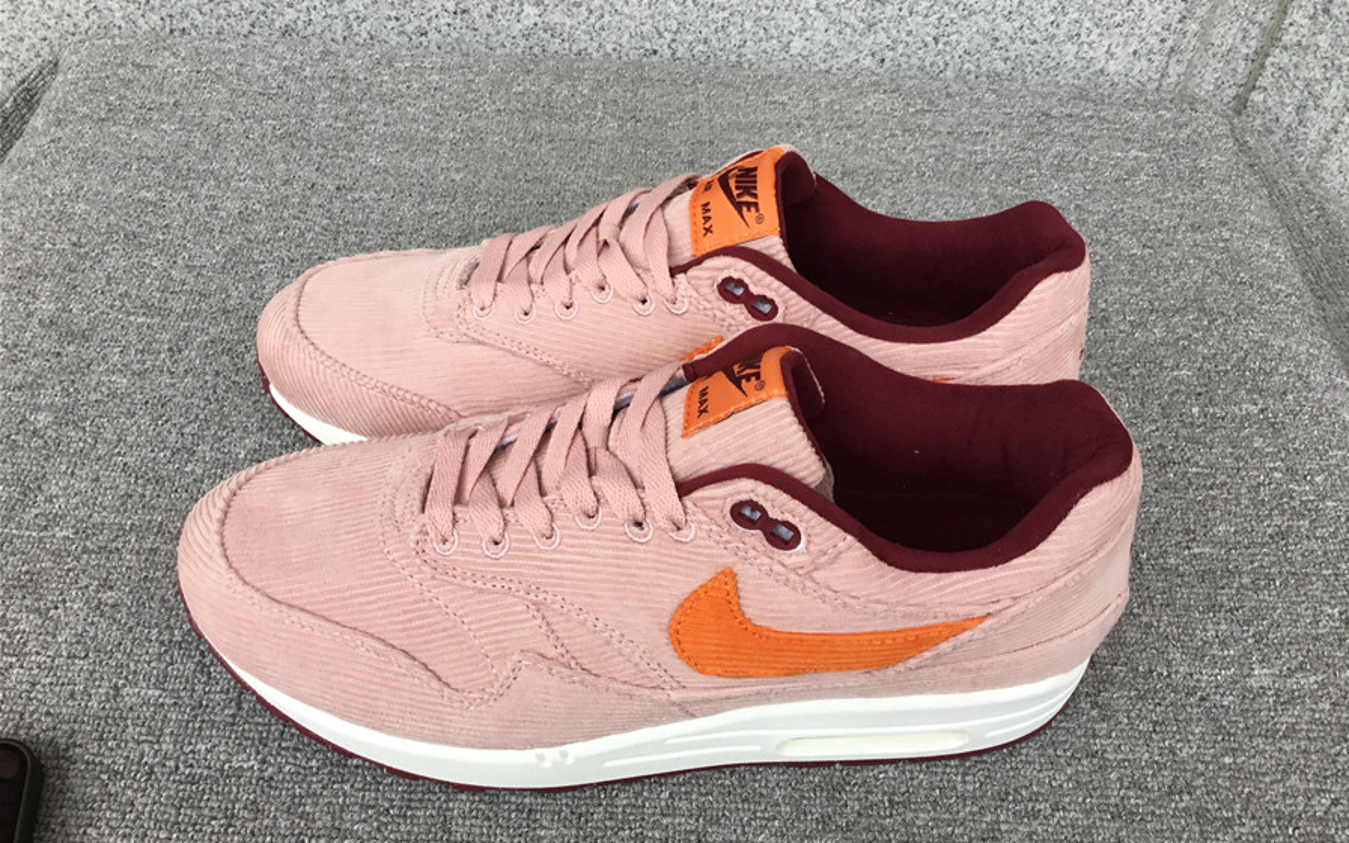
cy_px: 434
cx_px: 676
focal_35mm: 33
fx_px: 1213
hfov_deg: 58.1
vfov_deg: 38.3
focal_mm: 3.3
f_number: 2.4
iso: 40
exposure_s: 1/100
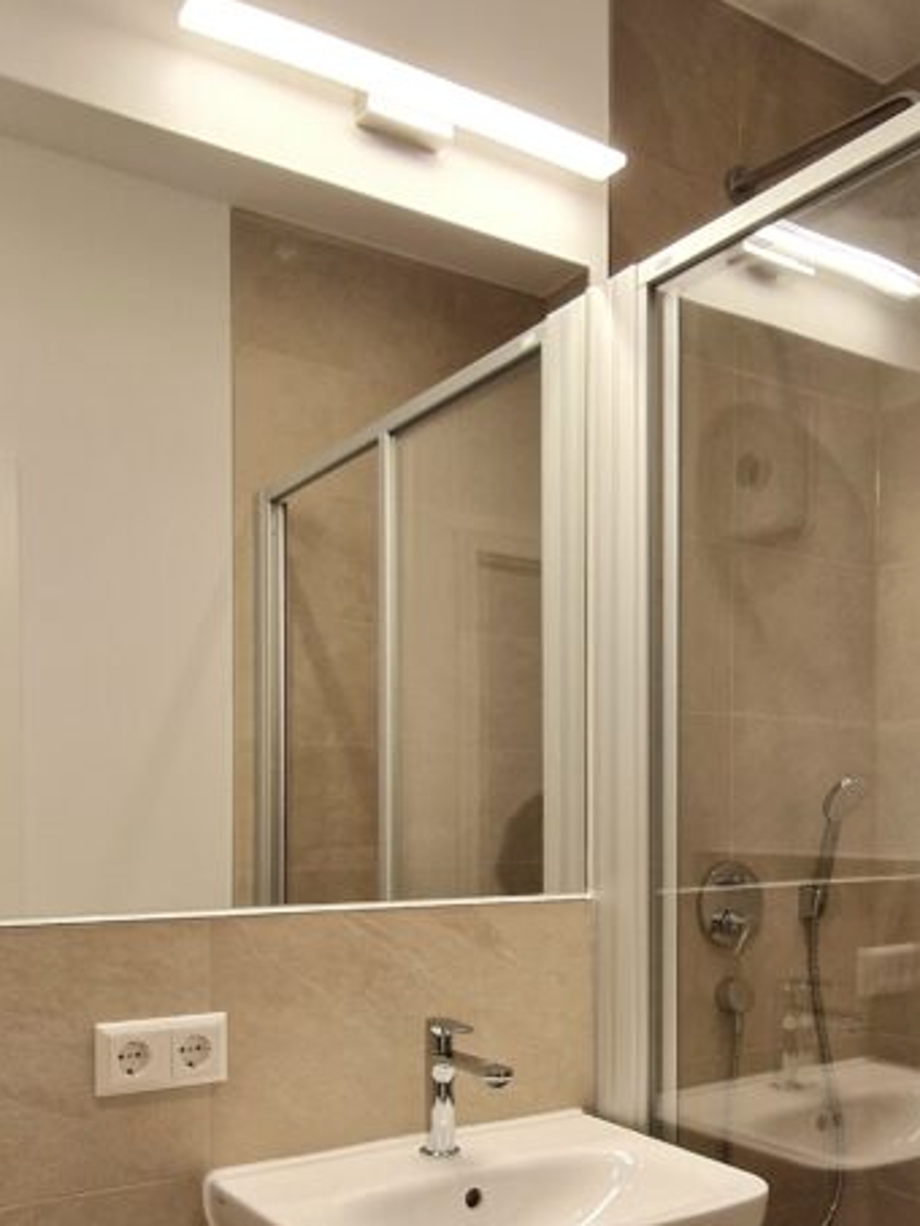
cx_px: 487
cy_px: 850
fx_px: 1098
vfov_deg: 56.6
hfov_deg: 45.4
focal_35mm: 31
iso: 64
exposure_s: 1/50
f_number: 2.2
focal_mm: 2.2
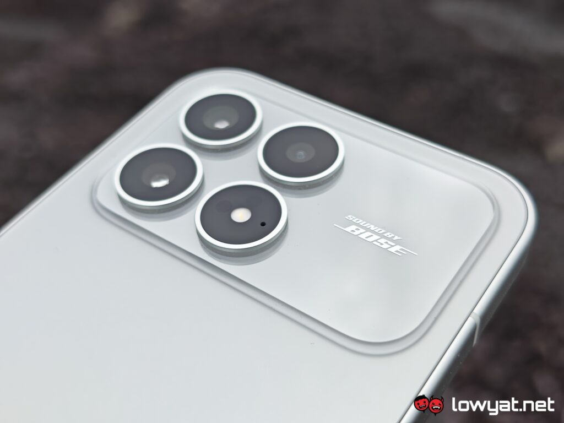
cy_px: 212
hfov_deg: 41.2
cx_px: 282
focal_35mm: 46
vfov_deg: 31.5
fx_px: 749
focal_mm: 5.4
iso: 50
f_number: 1.6
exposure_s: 1/1800
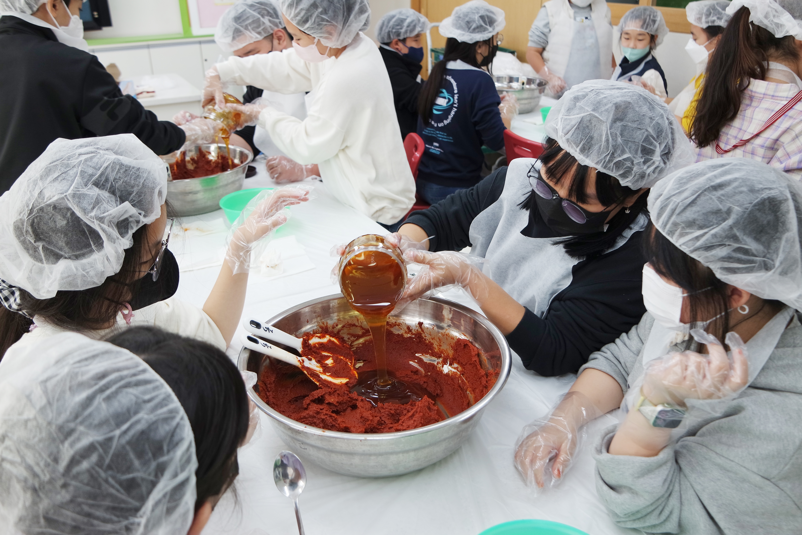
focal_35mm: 29
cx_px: 401
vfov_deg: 45.0
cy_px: 268
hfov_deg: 63.7
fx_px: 646
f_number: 4
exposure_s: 1/50
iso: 200
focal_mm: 19
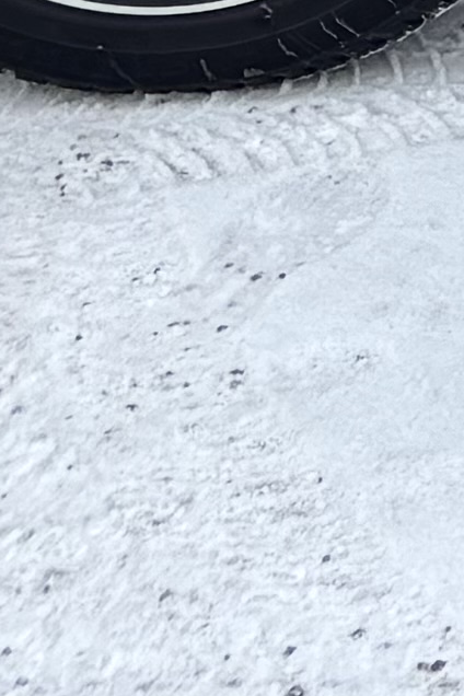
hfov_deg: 5.1
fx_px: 4698
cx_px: 1838
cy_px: -1614
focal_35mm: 243
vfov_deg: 7.2
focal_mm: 5.96
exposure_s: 1/581
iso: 50
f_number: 1.6
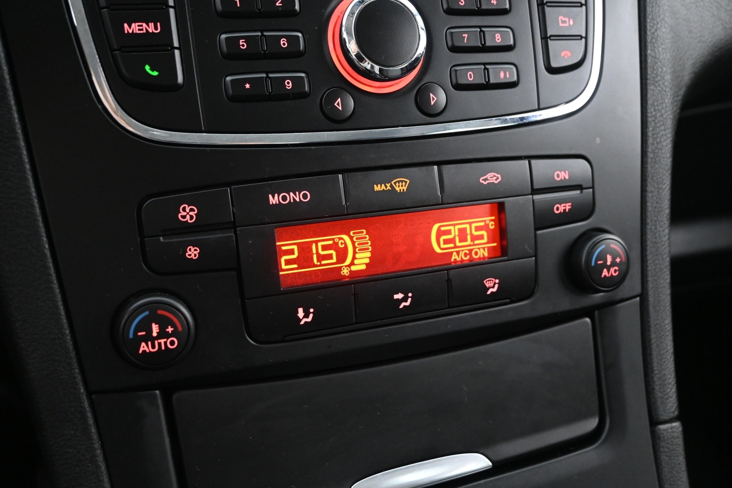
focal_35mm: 32
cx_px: 366
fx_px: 640
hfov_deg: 59.5
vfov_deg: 41.7
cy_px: 244
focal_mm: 21
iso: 3200
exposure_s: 1/13
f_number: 4
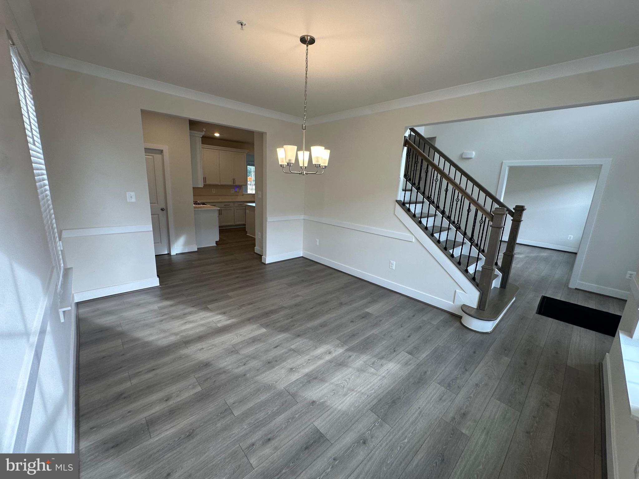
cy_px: 240
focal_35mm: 14
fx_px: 258
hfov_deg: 102.1
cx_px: 320
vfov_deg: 85.7
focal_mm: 2.22
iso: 80
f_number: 2.2
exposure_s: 1/120
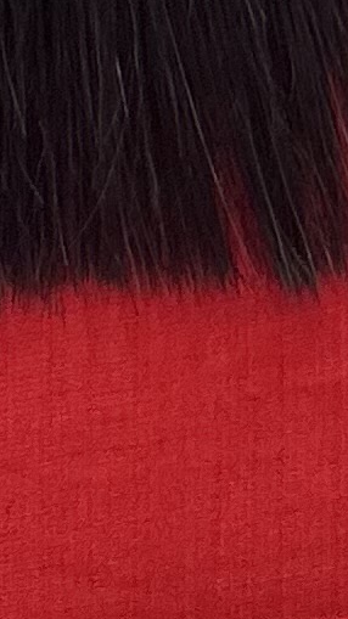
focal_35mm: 207
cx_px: -68
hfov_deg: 5.8
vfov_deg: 8.0
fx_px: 3399
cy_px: -1544
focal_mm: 6.86
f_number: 1.78
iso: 125
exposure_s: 1/50
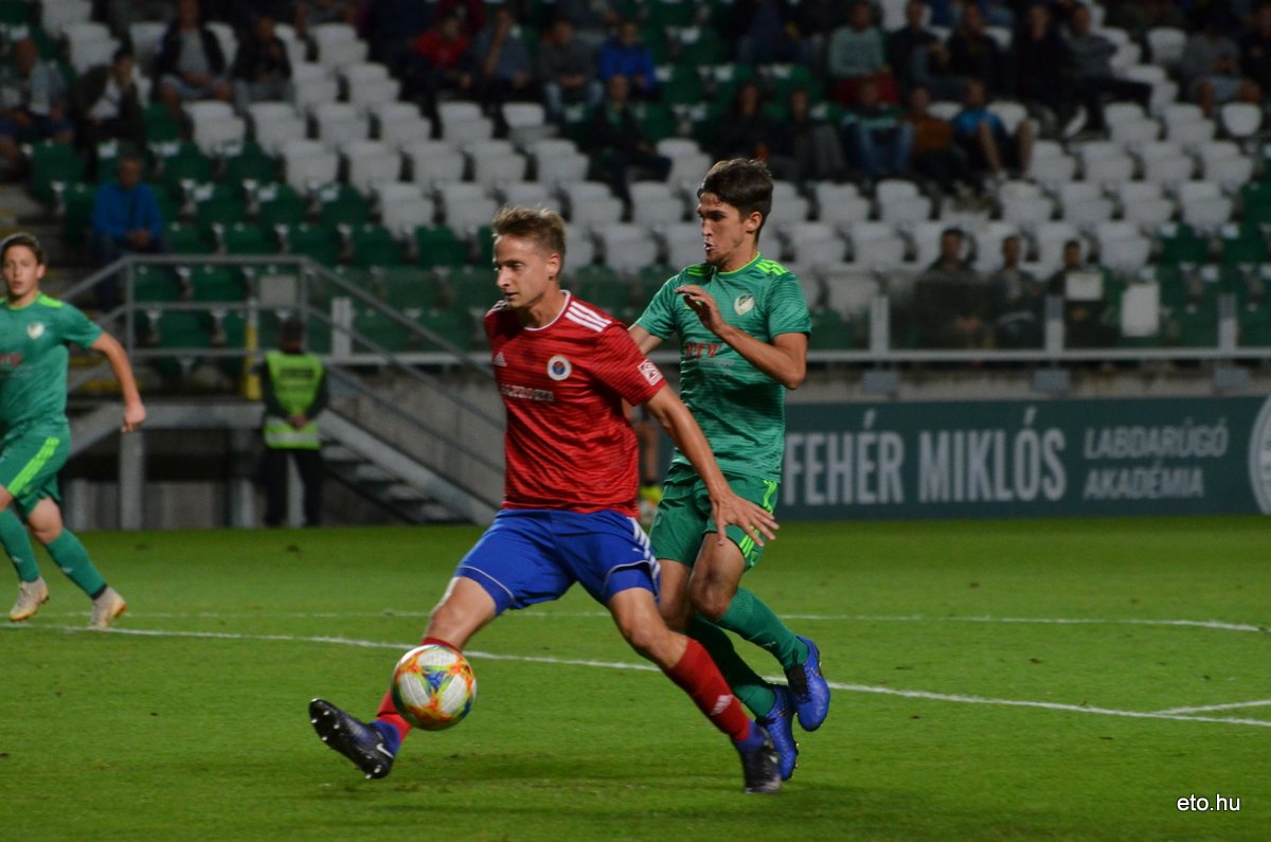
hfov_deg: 6.9
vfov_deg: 4.6
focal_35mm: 300
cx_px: 636
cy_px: 421
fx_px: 10571
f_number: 5.3
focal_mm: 200
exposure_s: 1/640
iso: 1600
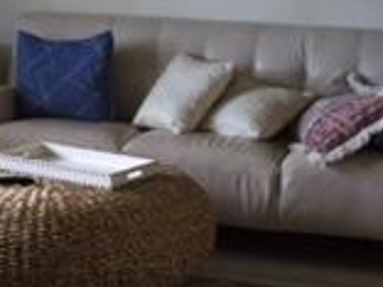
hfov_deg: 16.2
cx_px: -7
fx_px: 1317
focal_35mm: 119
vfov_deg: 12.2
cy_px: -61
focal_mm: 4.15
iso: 80
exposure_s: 1/15
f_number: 2.2
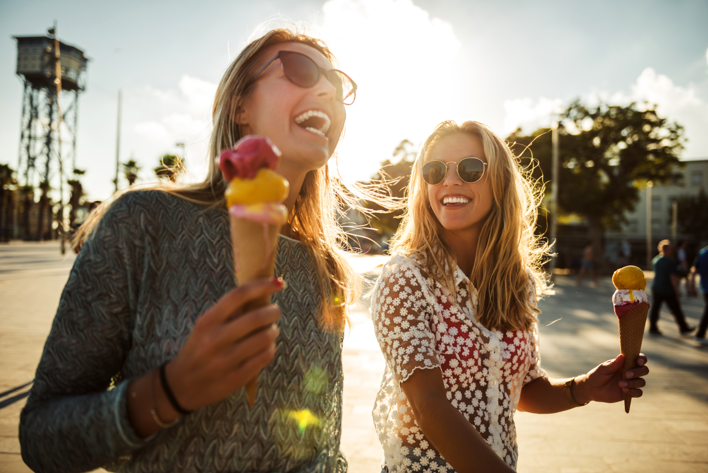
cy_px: 236
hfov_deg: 58.7
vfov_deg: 41.1
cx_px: 354
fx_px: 629
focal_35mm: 32
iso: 100
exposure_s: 1/1250
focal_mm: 32
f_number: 2.8
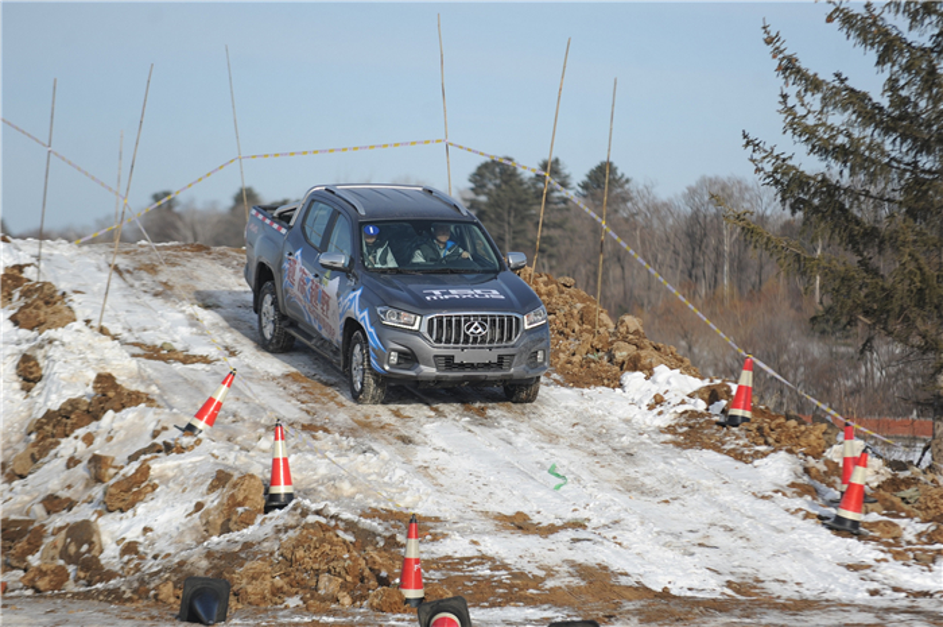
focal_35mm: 200
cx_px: 472
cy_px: 314
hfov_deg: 10.3
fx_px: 5233
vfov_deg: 6.9
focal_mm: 200
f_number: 2.8
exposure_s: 1/2500
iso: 200
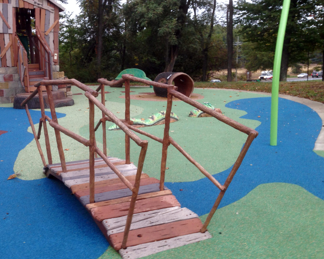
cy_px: 130
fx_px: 422
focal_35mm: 44
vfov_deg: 34.1
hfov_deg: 41.6
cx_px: 113
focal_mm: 4.1
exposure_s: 1/31
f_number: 2.4
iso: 50
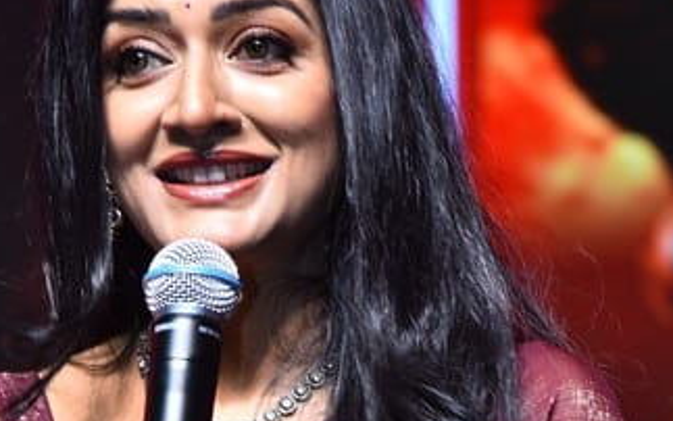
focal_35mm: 363
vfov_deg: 3.6
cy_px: 546
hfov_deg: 5.8
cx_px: 290
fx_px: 6659
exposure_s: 1/125
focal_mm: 120
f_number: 4
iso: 1000
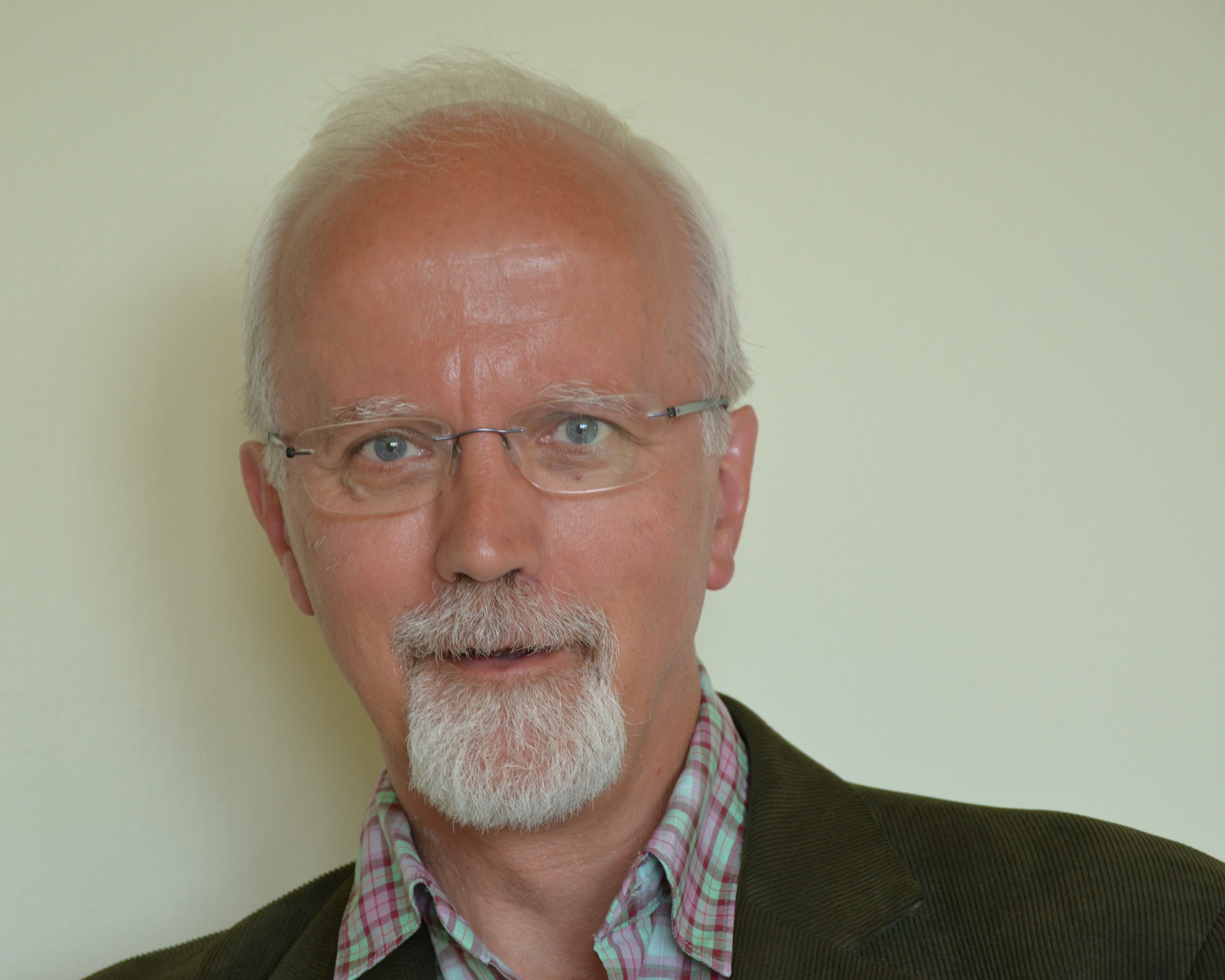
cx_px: 535
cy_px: 490
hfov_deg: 16.2
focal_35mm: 119
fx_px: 4314
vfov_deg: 13.0
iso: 500
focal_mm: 70
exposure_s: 1/30
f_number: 5.3
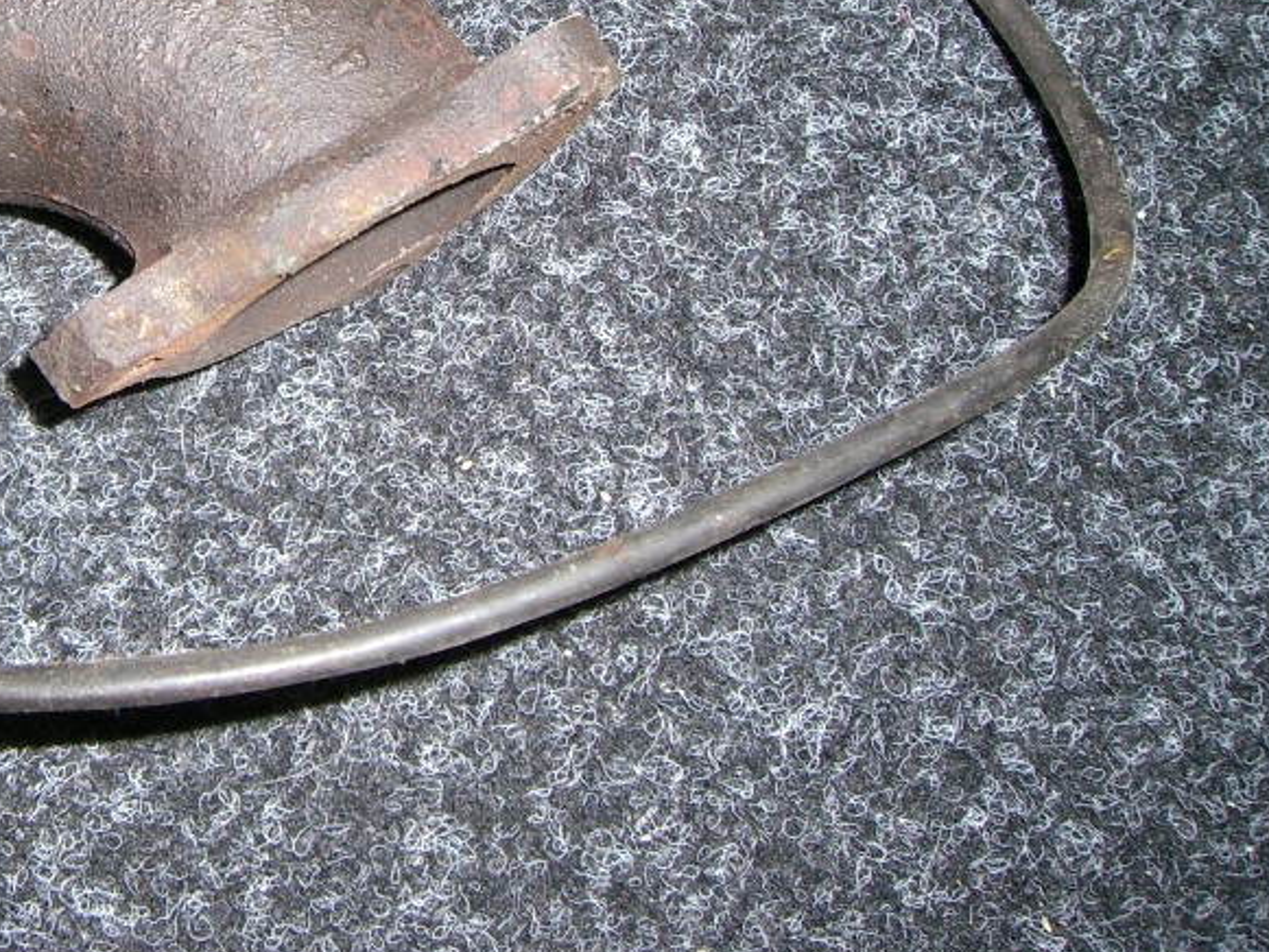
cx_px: 210
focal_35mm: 67
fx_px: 2457
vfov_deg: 21.6
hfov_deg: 28.2
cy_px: 144
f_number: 2.7
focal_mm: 6.2
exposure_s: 1/60
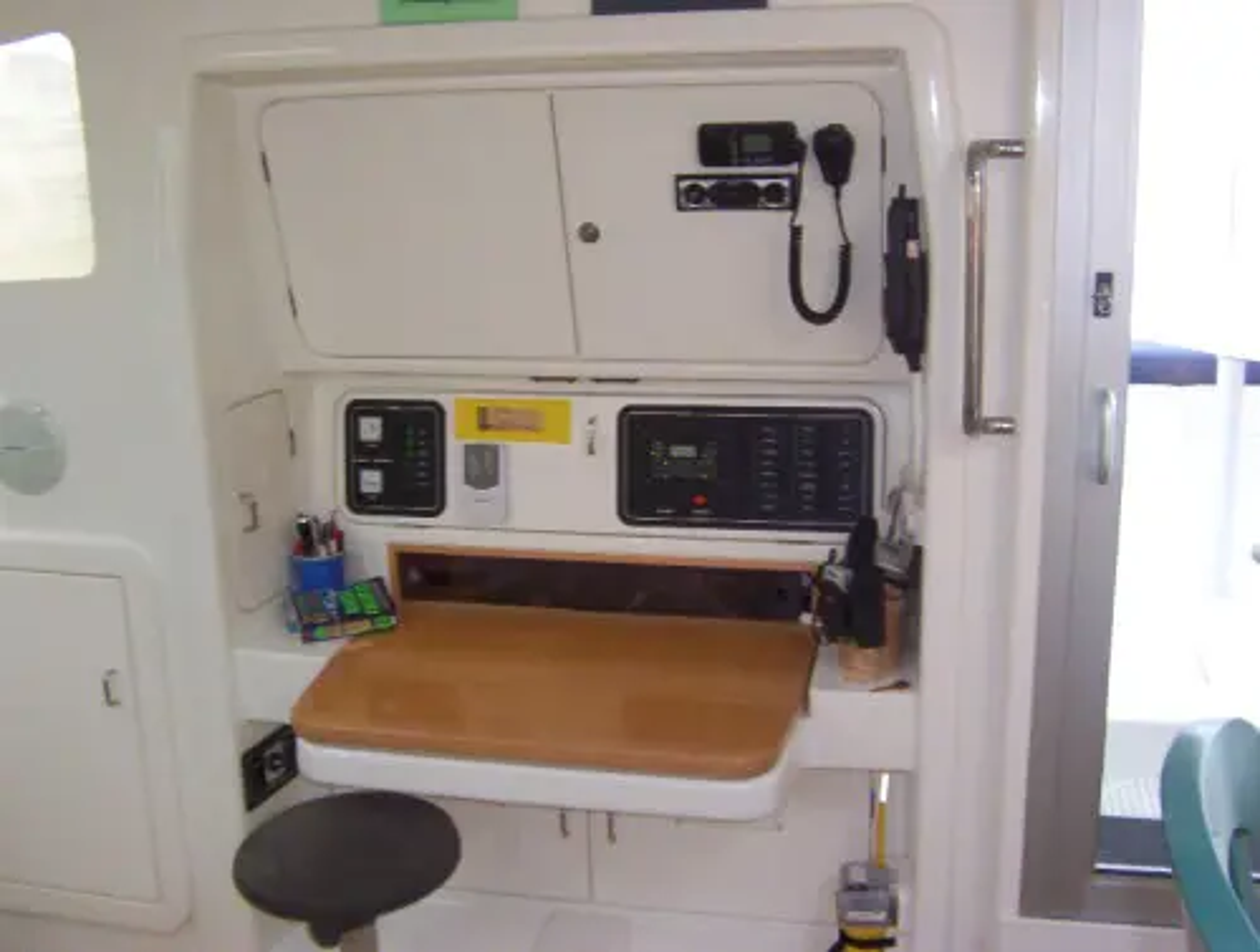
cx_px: 630
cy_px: 476
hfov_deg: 51.2
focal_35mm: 36
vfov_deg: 39.8
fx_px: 1314
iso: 140
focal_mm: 5.54
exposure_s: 1/30
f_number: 2.76
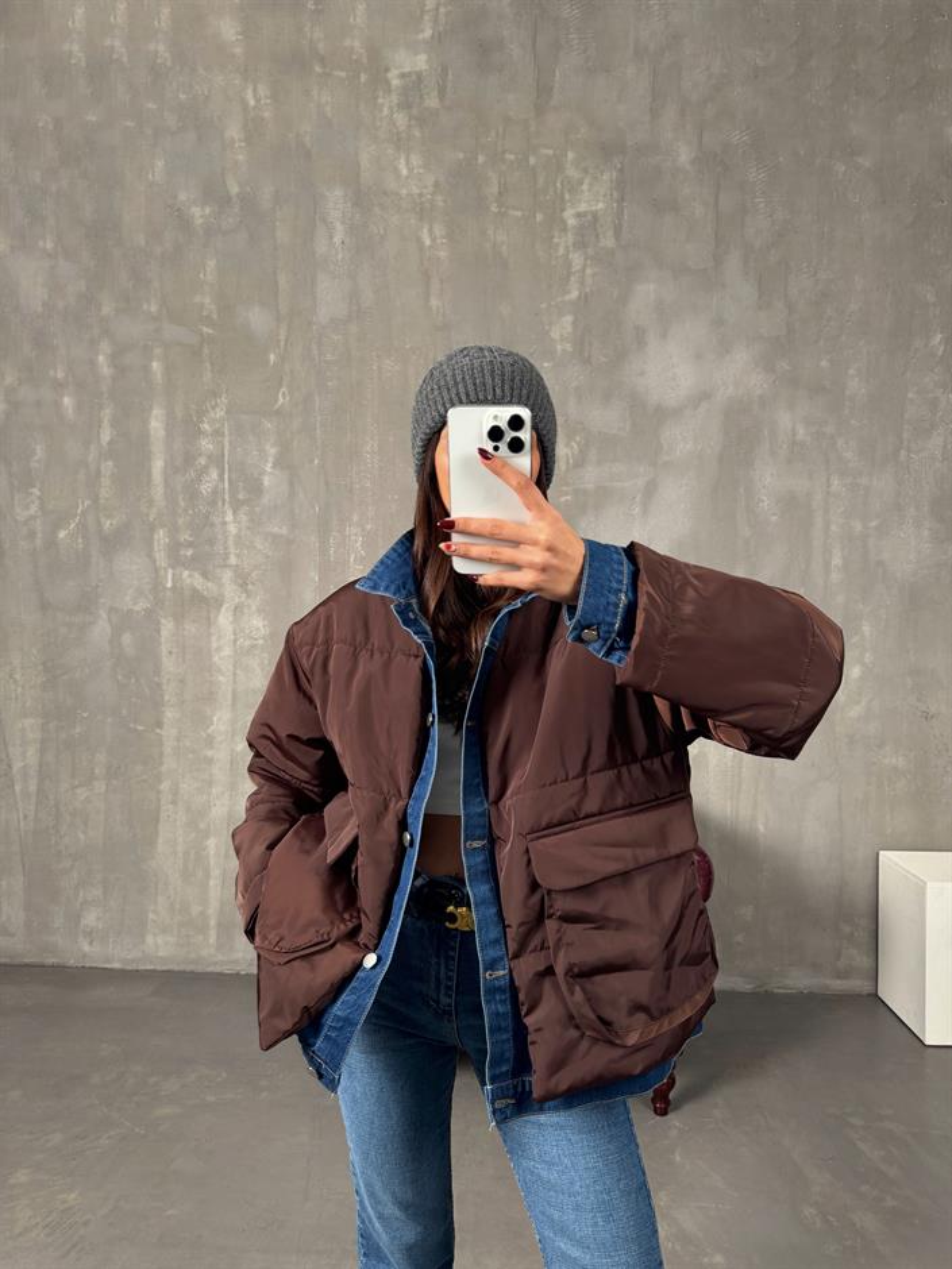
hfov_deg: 56.8
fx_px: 880
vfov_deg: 71.6
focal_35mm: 24
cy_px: 634
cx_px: 476
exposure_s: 1/92
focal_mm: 6.76
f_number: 1.78
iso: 200
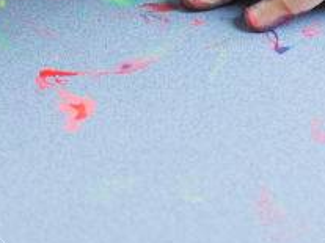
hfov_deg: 3.9
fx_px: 4814
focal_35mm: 513
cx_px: -126
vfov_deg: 2.9
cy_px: -223
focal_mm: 85
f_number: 2.8
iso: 250
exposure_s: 1/60
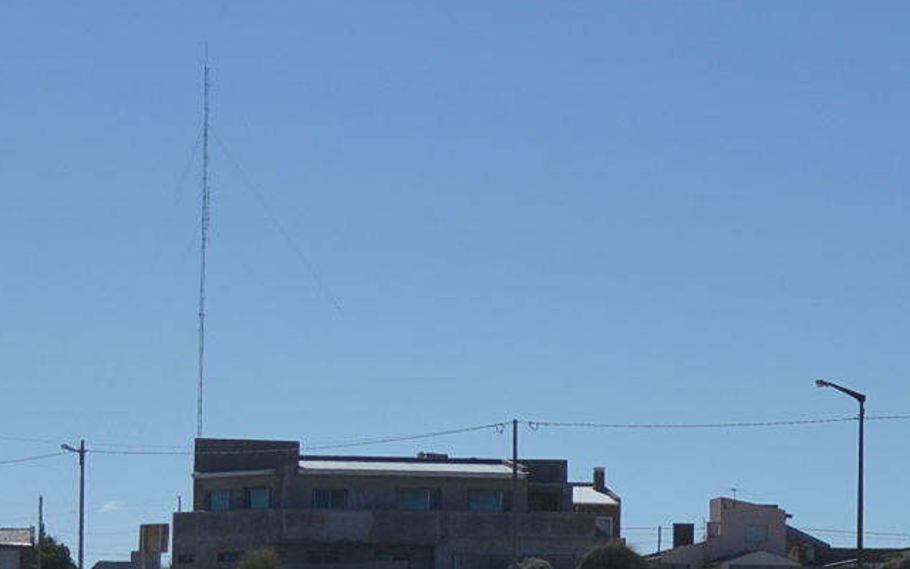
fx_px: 3918
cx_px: 901
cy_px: 400
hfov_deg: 13.1
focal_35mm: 158
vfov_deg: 8.3
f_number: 4
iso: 100
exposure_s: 1/3200
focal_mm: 22
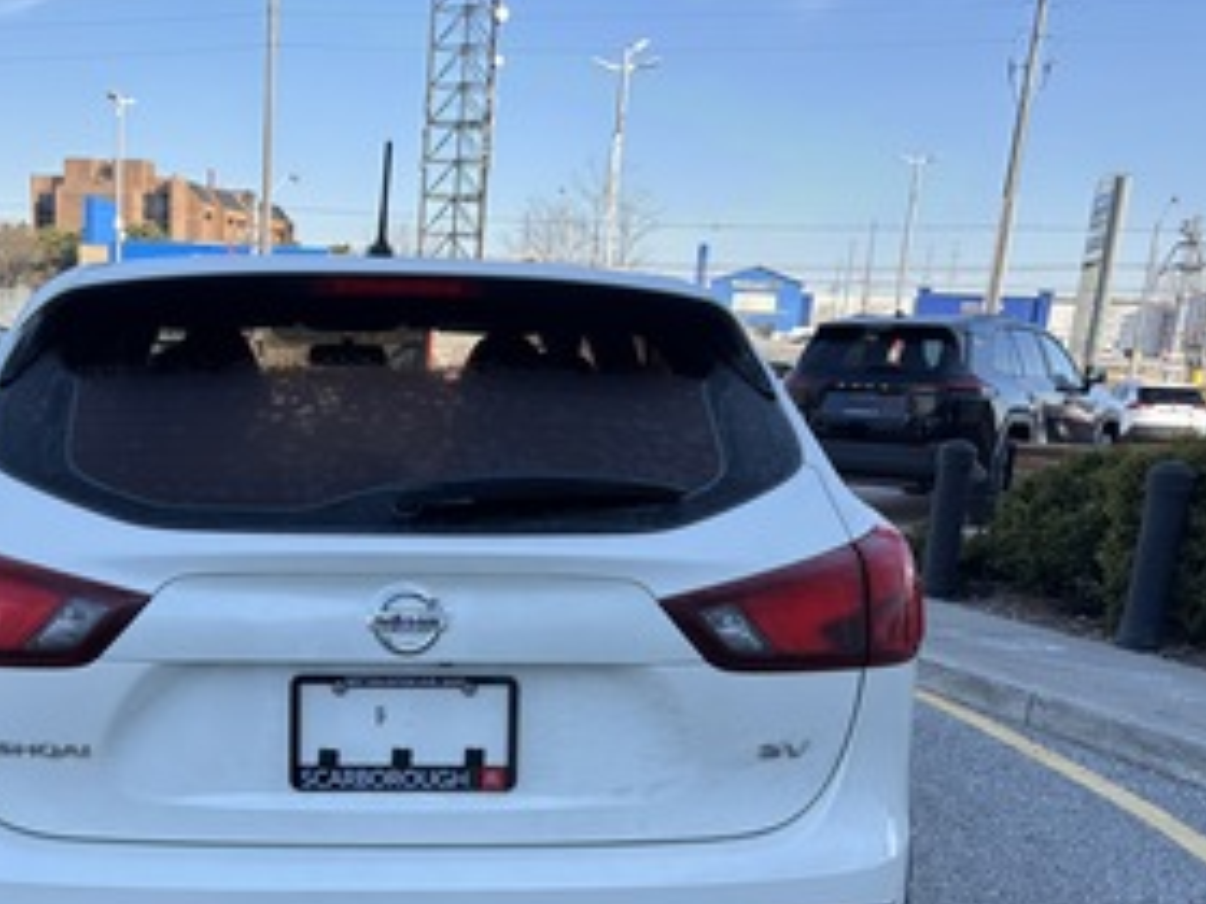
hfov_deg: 46.8
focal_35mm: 39
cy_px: 665
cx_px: 366
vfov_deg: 36.1
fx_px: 1359
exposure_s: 1/1152
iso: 50
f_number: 1.6
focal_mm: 5.96
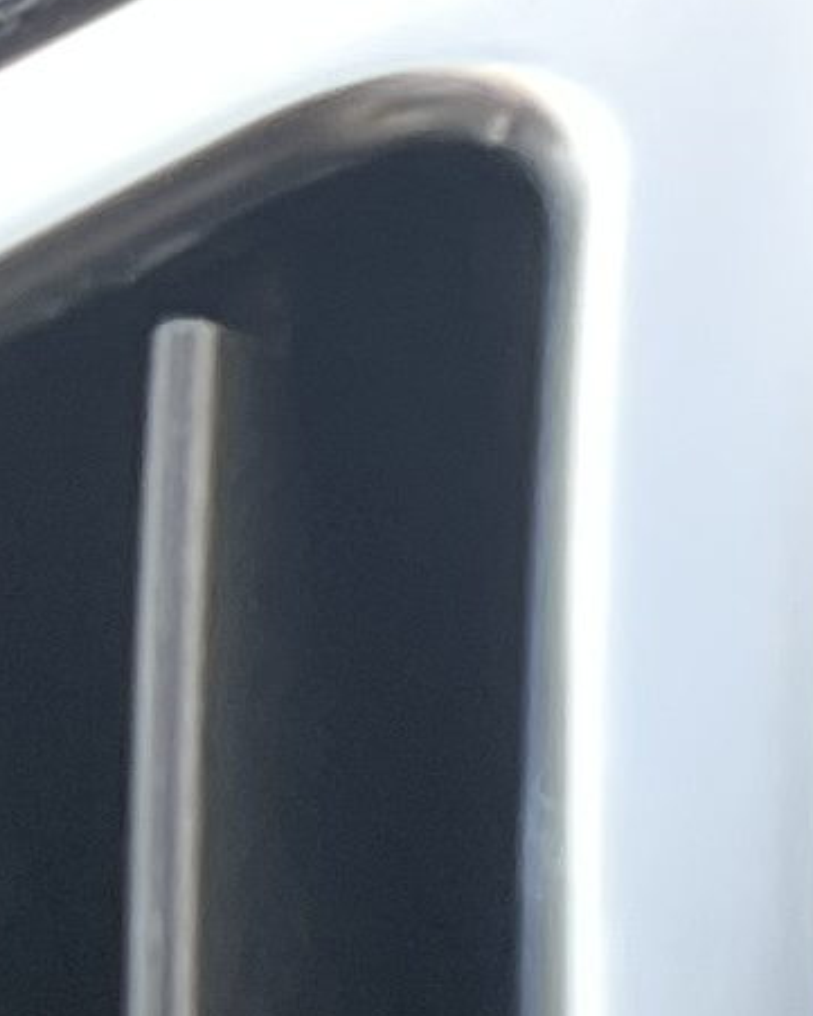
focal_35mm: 227
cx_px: 4119
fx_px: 6825
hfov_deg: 5.3
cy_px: 1784
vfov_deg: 8.2
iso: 64
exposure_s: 1/121
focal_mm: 5.7
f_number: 1.5
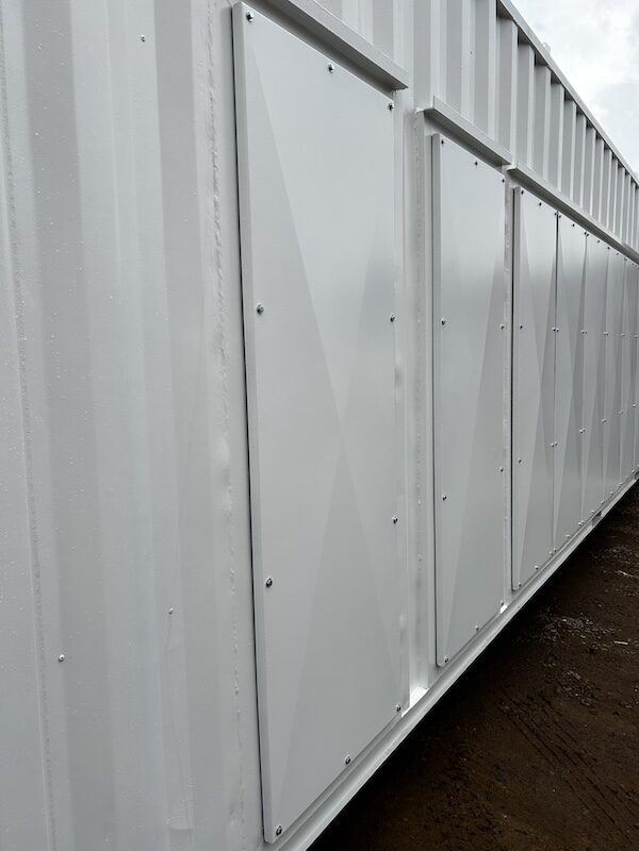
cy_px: 426
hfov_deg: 53.1
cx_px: 320
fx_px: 640
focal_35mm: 26
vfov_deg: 67.3
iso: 50
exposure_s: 1/2762
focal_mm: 5.7
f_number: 1.5
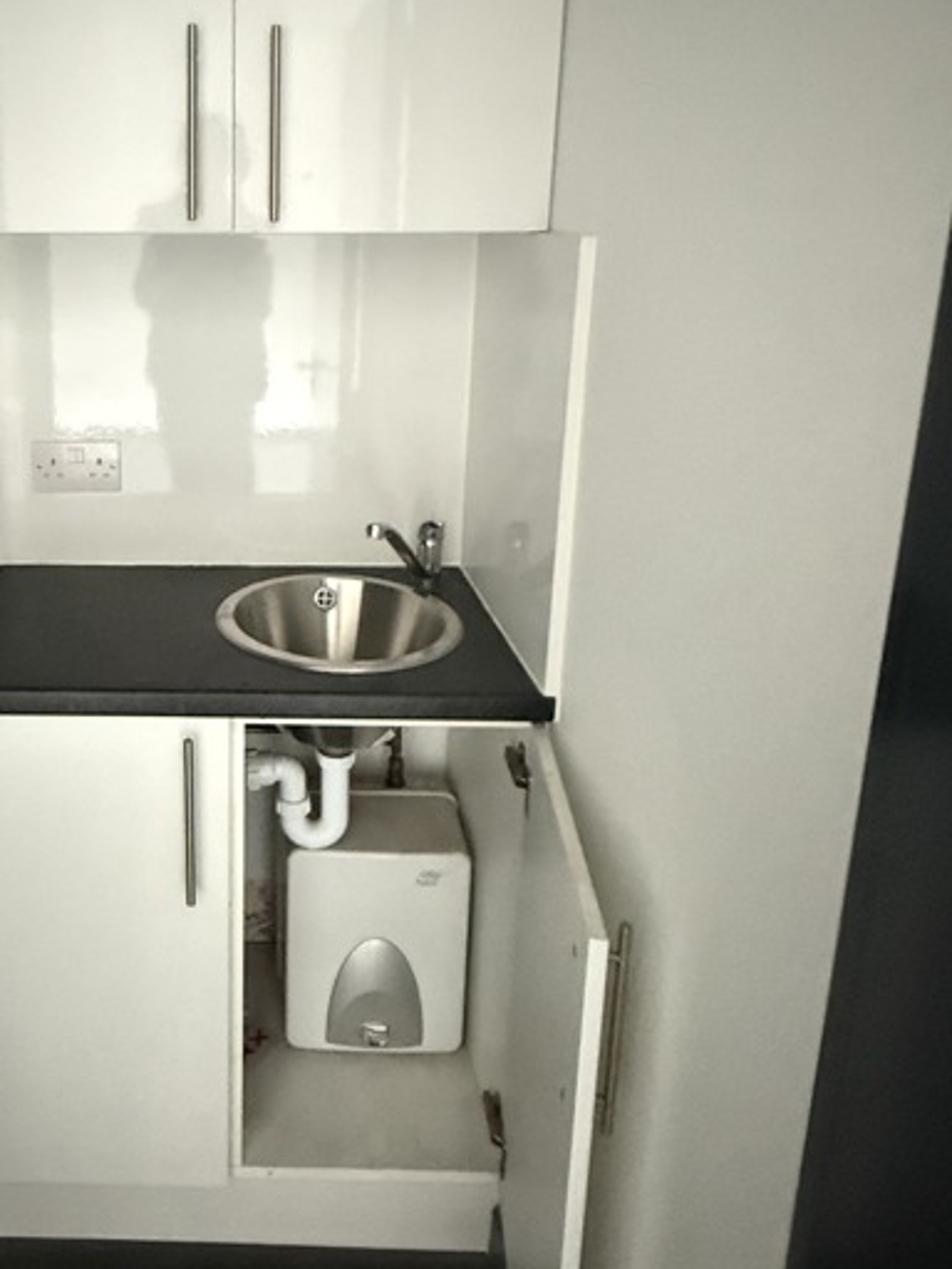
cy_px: 441
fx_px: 1027
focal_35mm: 28
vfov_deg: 62.1
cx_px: 198
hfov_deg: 47.2
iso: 1250
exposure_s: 1/51
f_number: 2.2
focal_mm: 2.22
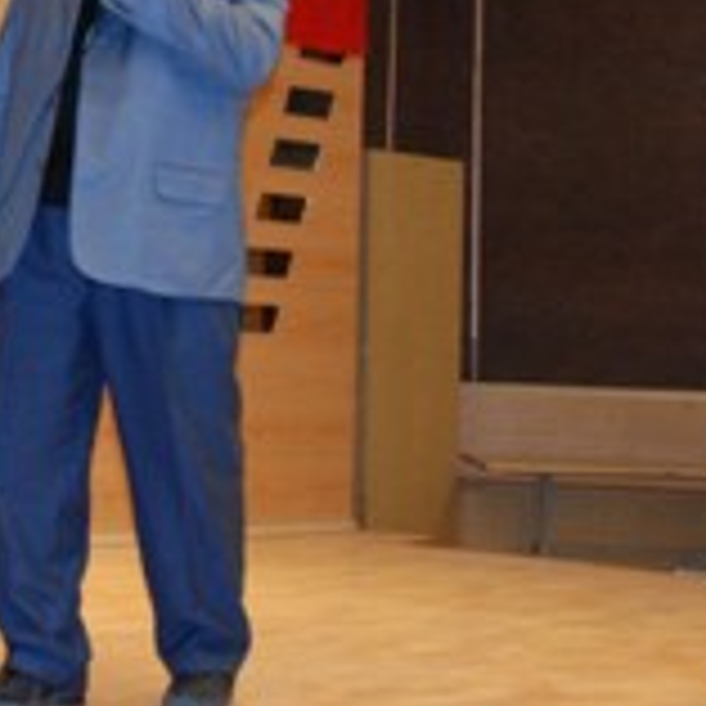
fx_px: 2192
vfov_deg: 18.3
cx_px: -18
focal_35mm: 95
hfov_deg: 17.8
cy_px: 256
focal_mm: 26
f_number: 4
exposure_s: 1/40
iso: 1000
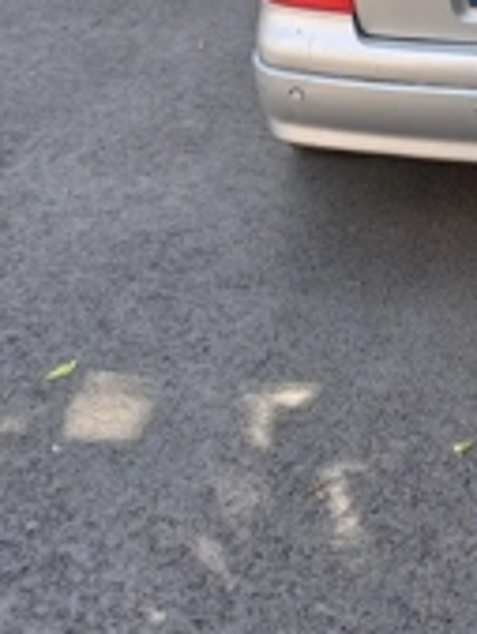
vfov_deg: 31.0
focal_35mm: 59
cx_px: 511
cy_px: 53
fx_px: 1083
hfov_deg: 23.5
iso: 50
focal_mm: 4.65
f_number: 1.8
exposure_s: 1/120
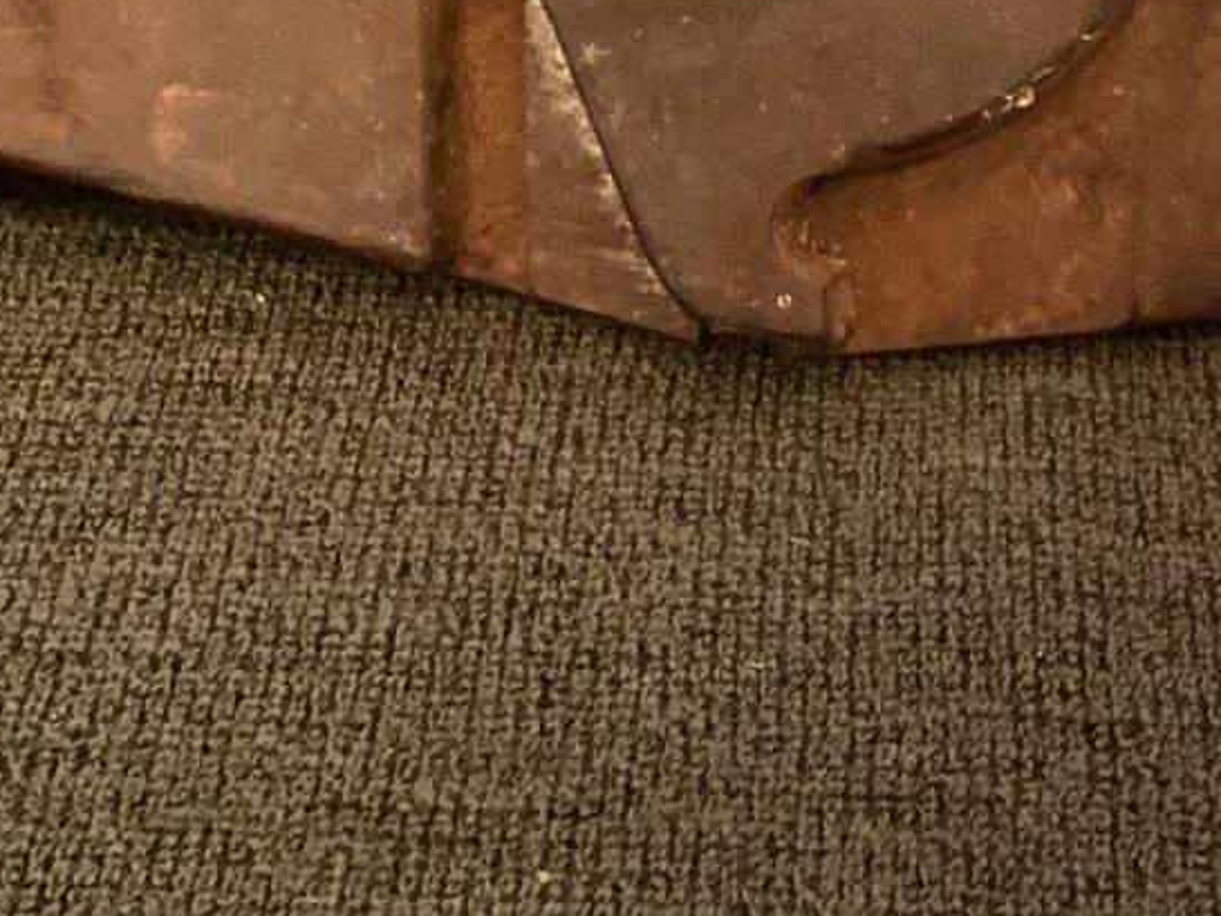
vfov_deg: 16.7
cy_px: -84
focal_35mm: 86
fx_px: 3034
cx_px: 944
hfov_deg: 22.5
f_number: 2.4
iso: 400
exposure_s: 1/25
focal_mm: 3.3
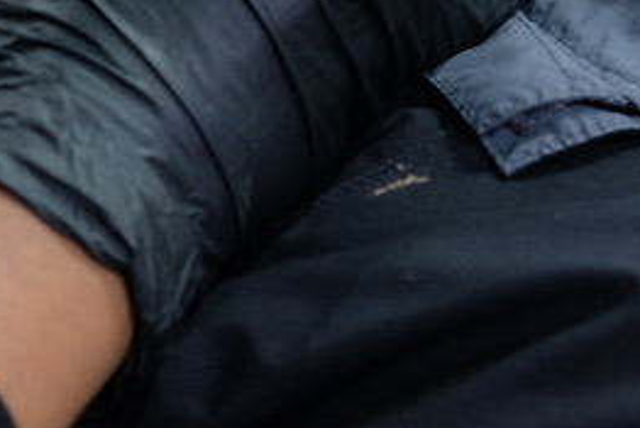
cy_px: -445
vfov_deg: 5.5
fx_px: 4340
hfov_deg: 8.4
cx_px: 569
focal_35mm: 244
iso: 1000
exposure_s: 1/60
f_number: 3.6
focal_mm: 39
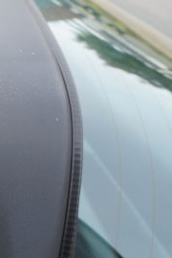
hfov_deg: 15.0
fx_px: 573
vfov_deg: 25.4
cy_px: 118
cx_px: -129
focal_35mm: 80
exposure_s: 1/125
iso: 200
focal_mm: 18
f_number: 5.6
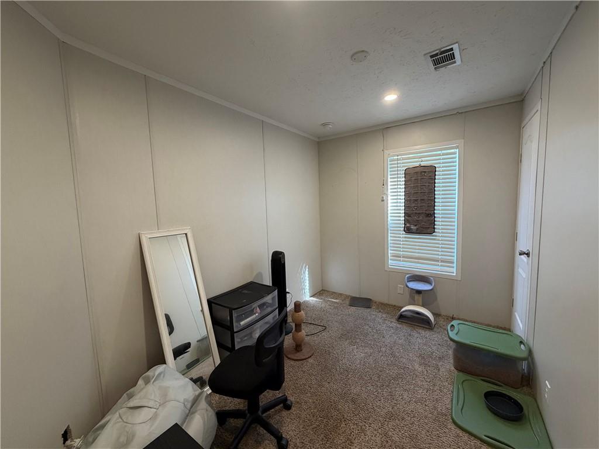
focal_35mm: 14
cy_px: 224
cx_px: 300
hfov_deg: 102.1
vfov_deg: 85.7
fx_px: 242
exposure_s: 1/60
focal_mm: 2.22
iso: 400
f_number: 2.2
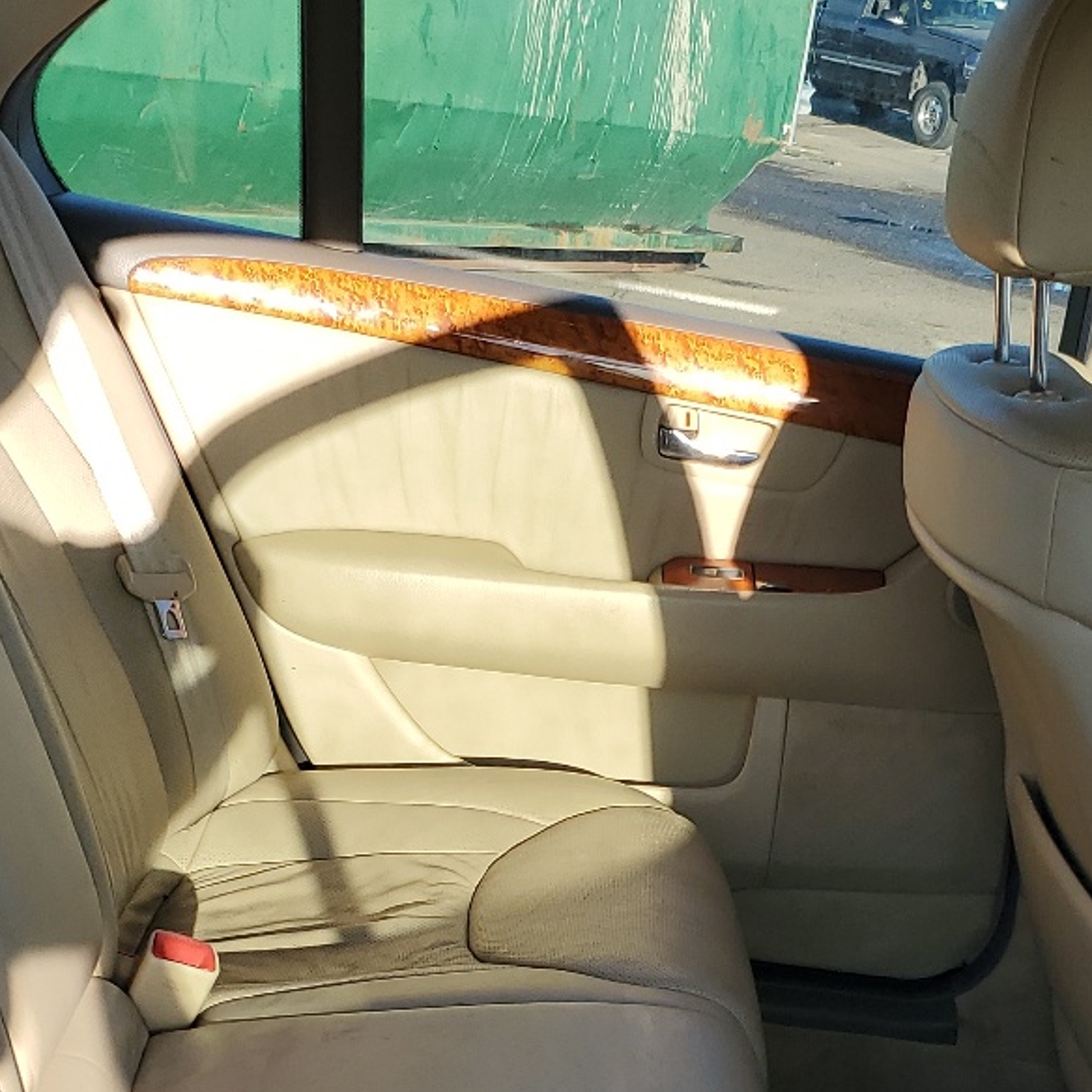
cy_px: 875
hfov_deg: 27.2
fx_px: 2248
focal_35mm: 63
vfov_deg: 26.8
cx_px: 677
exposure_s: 1/1111
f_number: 1.5
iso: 50
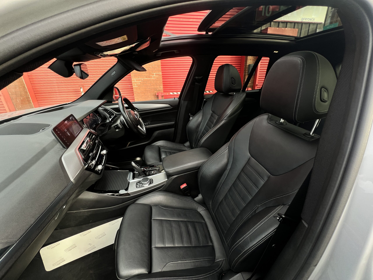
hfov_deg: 106.2
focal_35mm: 13
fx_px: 140
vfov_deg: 89.9
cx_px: 186
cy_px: 140
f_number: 1.8
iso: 80
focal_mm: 1.57
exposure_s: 1/99
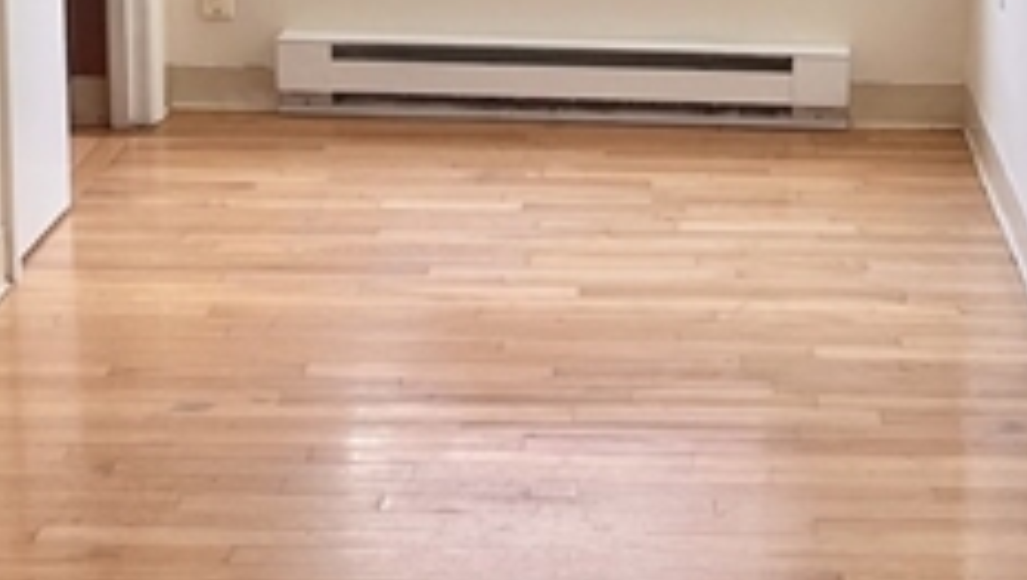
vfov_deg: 13.4
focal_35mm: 90
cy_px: 62
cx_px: 544
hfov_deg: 23.6
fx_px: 2453
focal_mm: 5.1
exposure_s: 1/121
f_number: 1.6
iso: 80
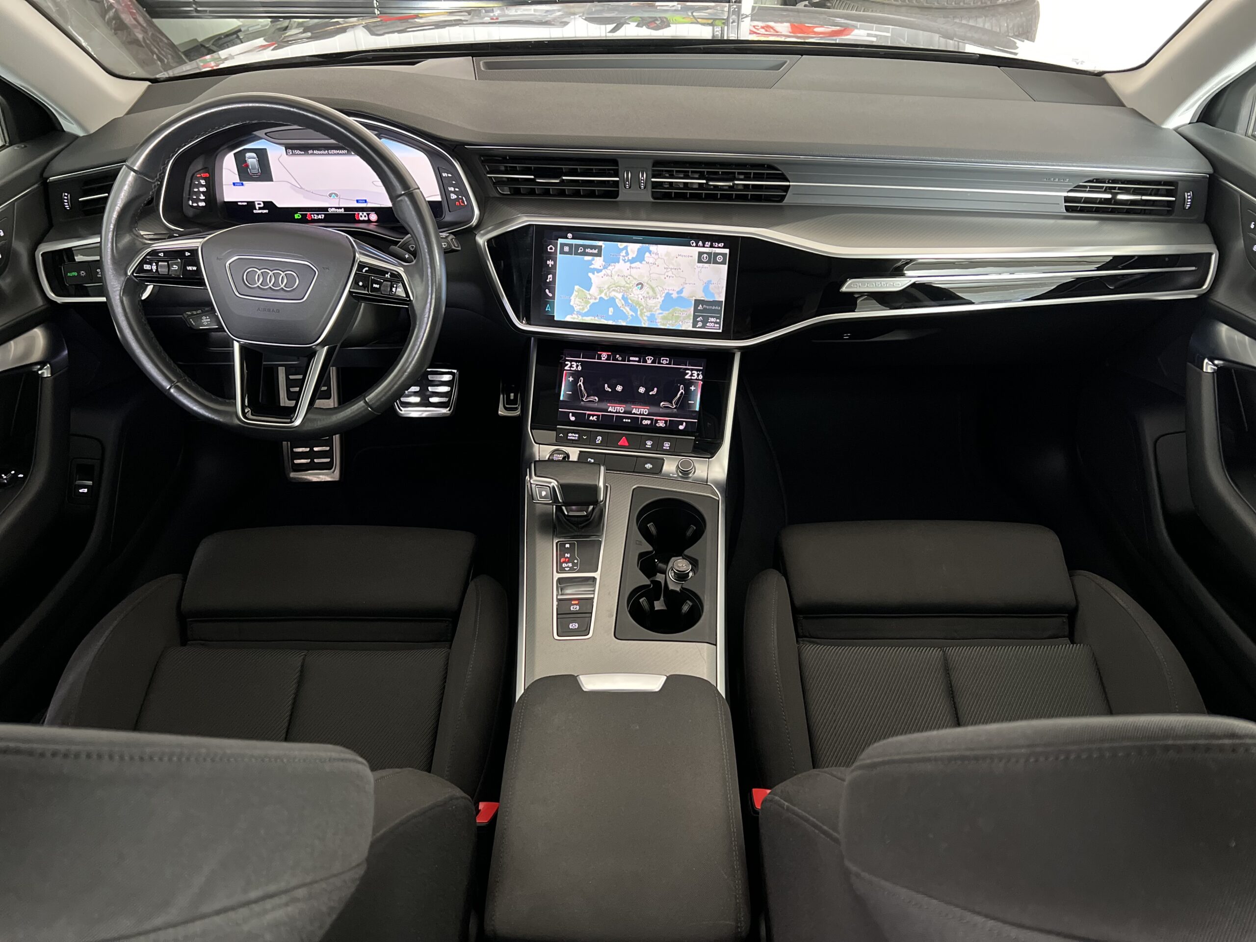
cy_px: 471
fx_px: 943
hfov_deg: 67.3
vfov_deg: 53.1
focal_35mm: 26
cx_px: 628
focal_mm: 5.7
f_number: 1.5
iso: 640
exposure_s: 1/38
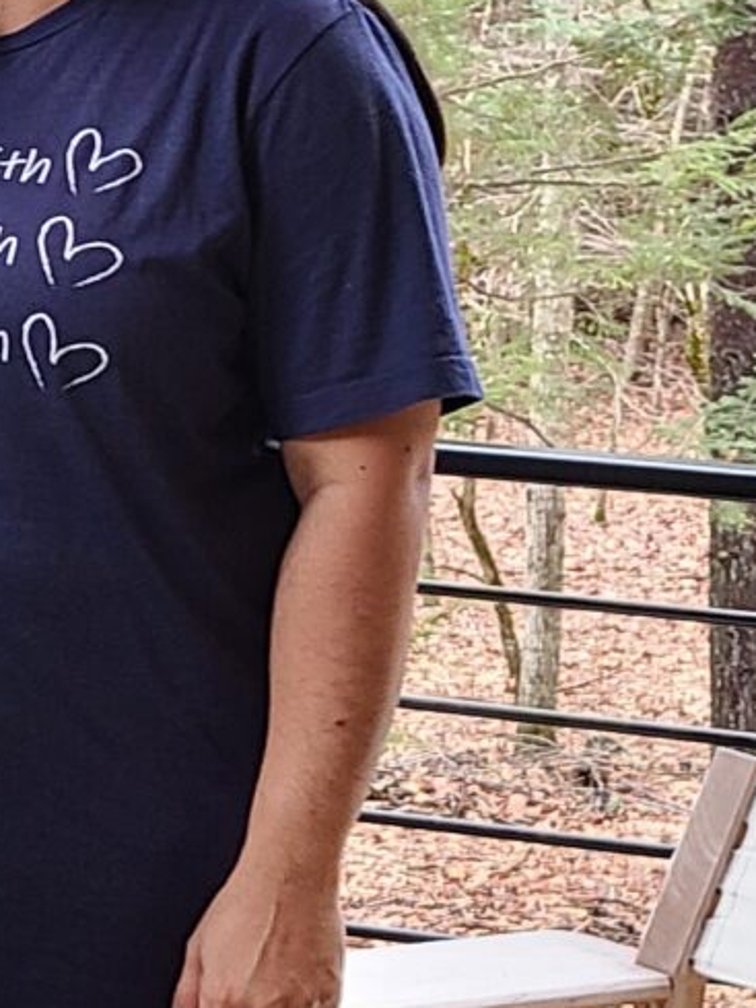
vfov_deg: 14.4
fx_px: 3959
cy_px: 235
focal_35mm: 136
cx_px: -935
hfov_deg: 9.8
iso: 80
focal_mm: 5.4
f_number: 1.8
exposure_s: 1/60
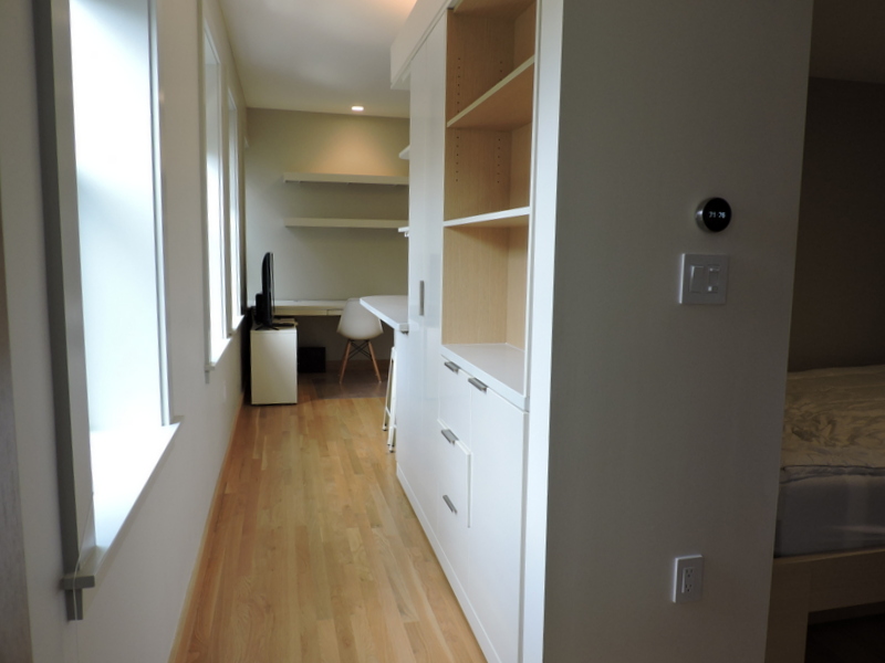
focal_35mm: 24
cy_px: 332
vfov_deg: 56.8
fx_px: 614
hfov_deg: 71.6
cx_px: 442
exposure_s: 1/50
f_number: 3
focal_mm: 4.3
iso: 100
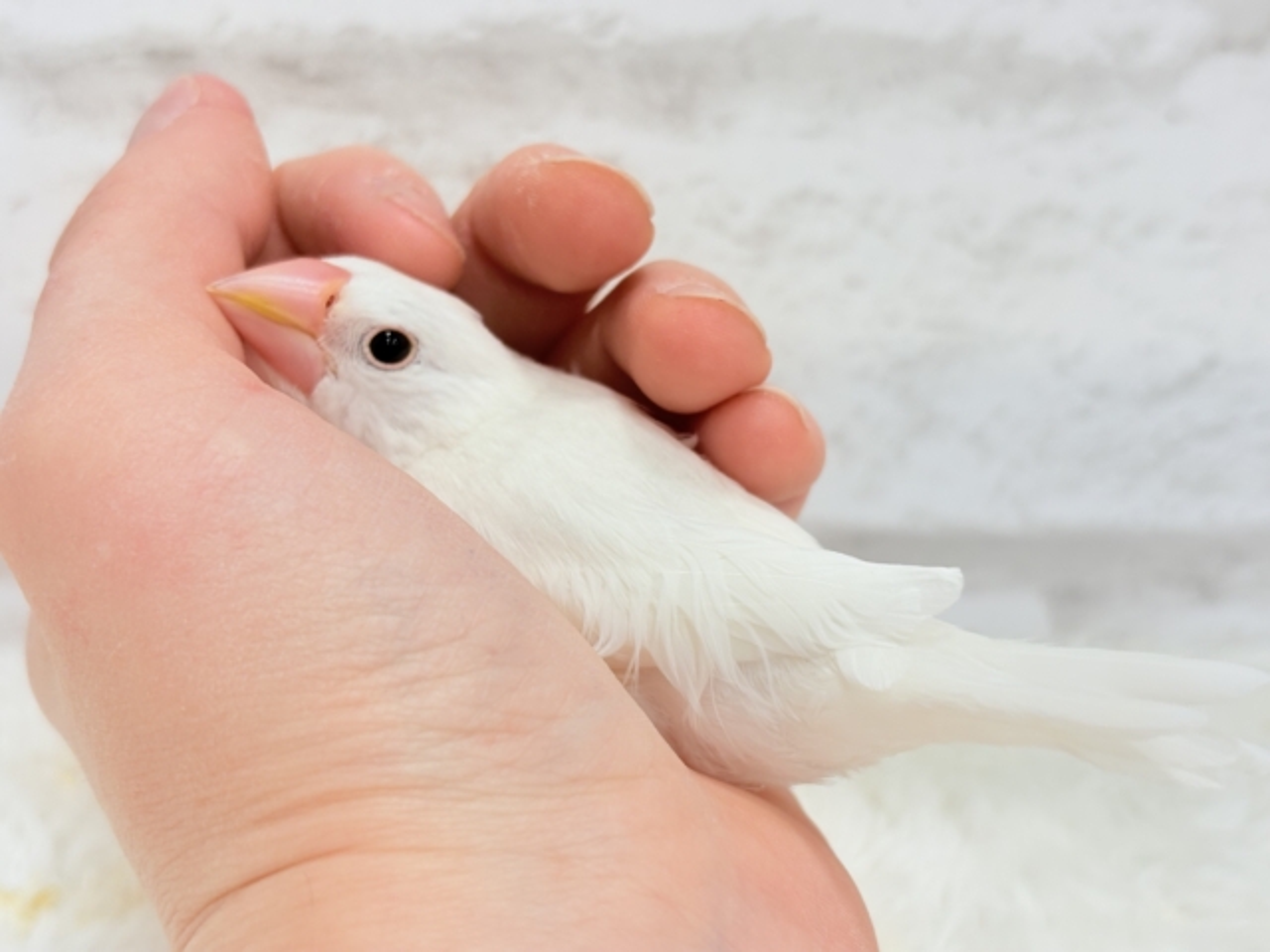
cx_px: 635
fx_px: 1908
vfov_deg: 28.0
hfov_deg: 36.8
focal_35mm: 52
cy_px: 476
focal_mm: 5.96
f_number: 1.6
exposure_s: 1/50
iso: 40
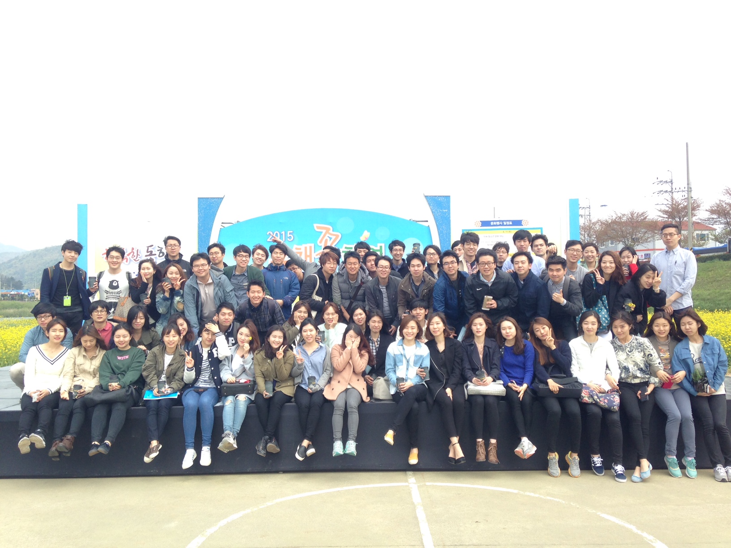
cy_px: 274
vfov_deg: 42.9
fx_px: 697
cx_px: 366
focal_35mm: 33
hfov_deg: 55.4
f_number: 2.4
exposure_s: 1/497
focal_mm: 4.12
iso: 50
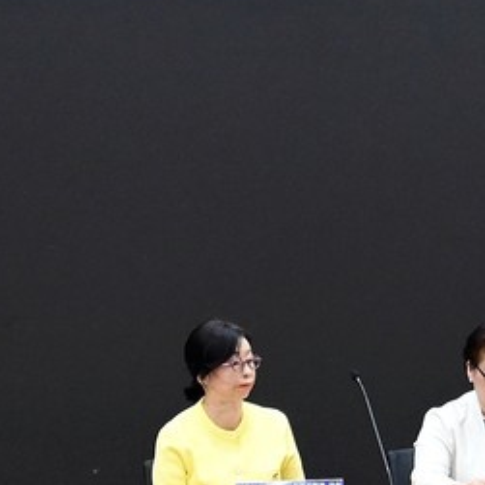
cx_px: 657
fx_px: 4534
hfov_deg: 6.1
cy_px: 181
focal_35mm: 286
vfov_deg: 6.1
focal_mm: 44
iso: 1600
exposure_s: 1/125
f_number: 6
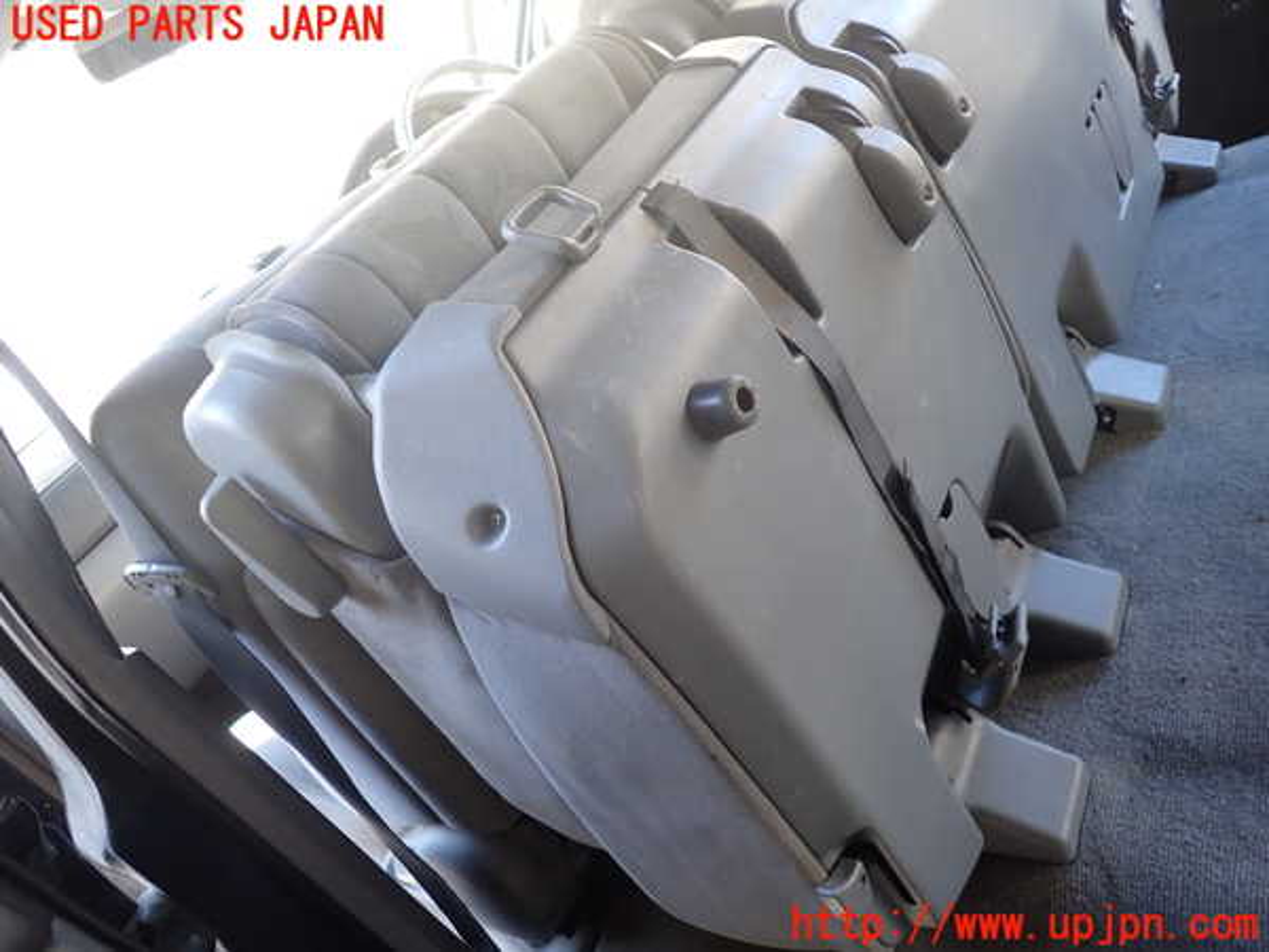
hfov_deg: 69.4
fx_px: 916
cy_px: 476
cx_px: 634
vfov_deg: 54.9
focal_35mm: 25
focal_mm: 4.5
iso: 200
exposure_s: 1/60
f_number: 2
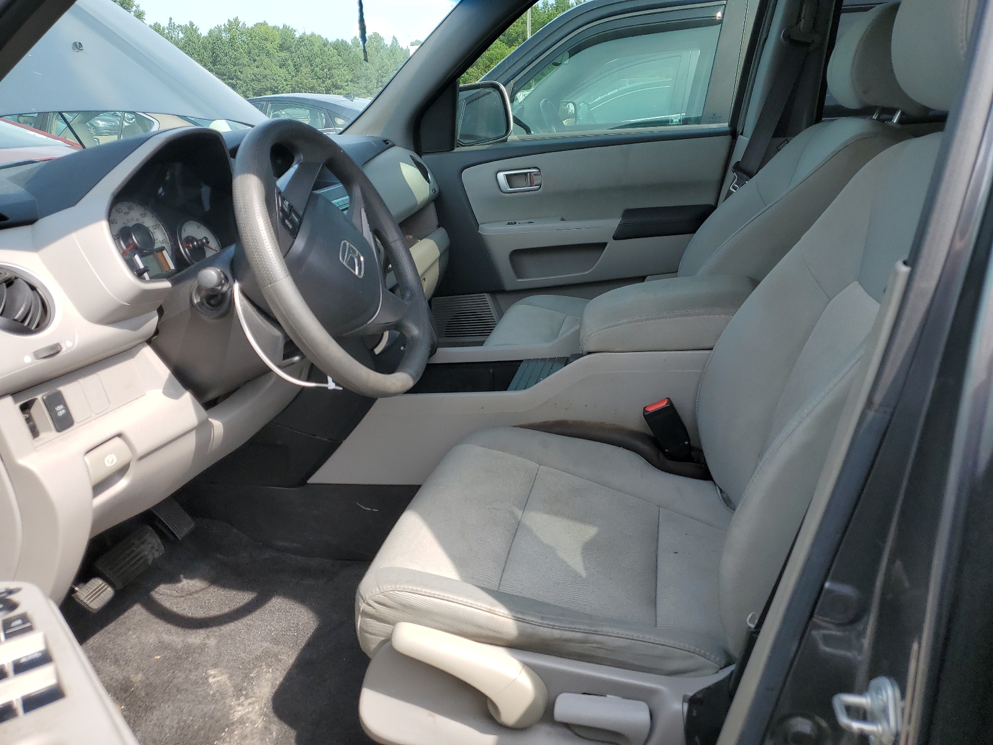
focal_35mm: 26
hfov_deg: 67.3
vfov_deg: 53.1
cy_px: 372
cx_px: 496
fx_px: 746
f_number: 1.5
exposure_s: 1/769
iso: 50
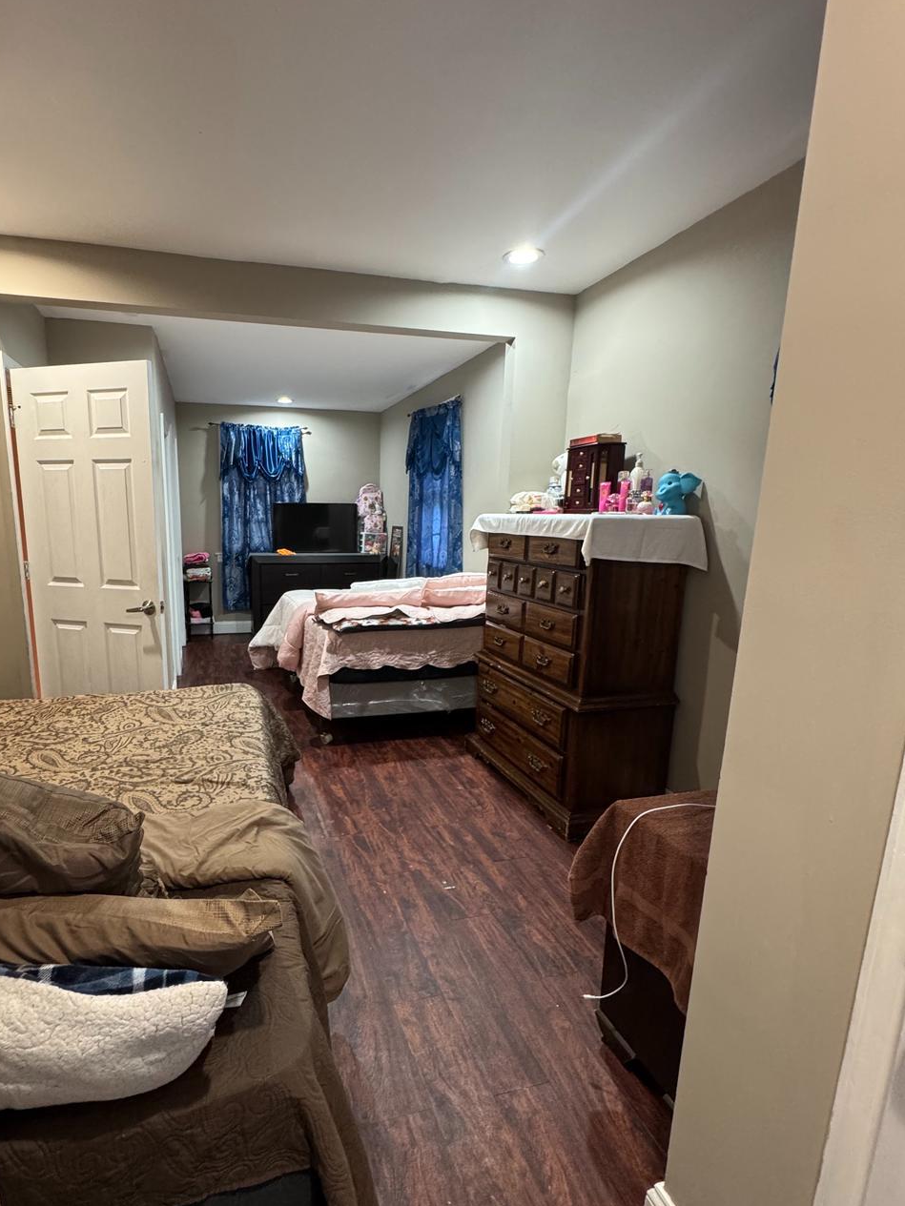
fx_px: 592
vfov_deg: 91.0
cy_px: 629
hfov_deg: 73.8
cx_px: 358
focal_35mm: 17
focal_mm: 2.22
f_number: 2.2
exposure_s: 1/60
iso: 400
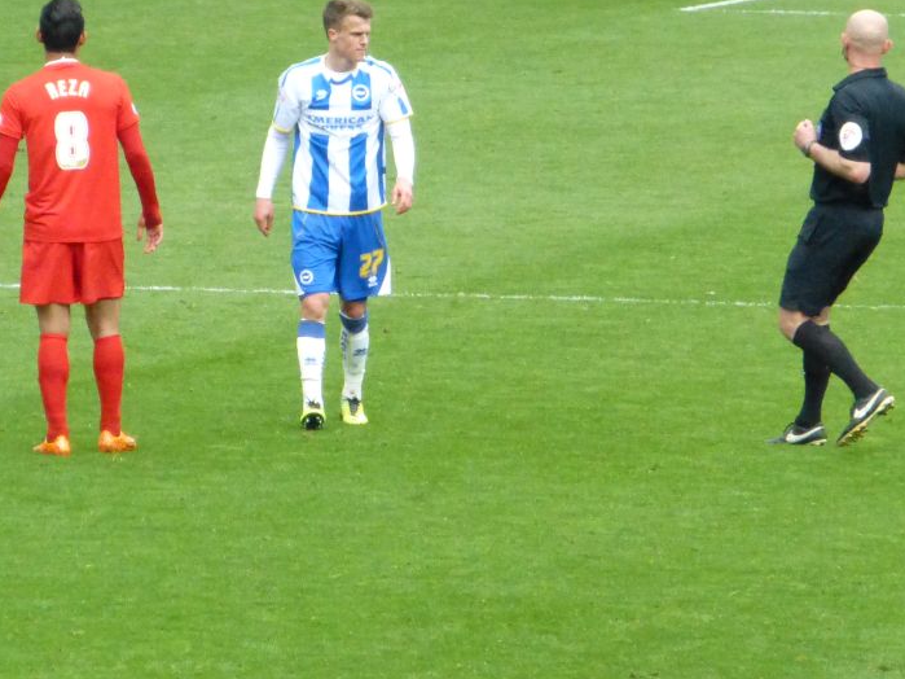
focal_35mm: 625
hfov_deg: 3.2
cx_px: 256
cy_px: 144
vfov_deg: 2.4
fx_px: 16337
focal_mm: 65
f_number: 5.9
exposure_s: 1/1300
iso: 1600
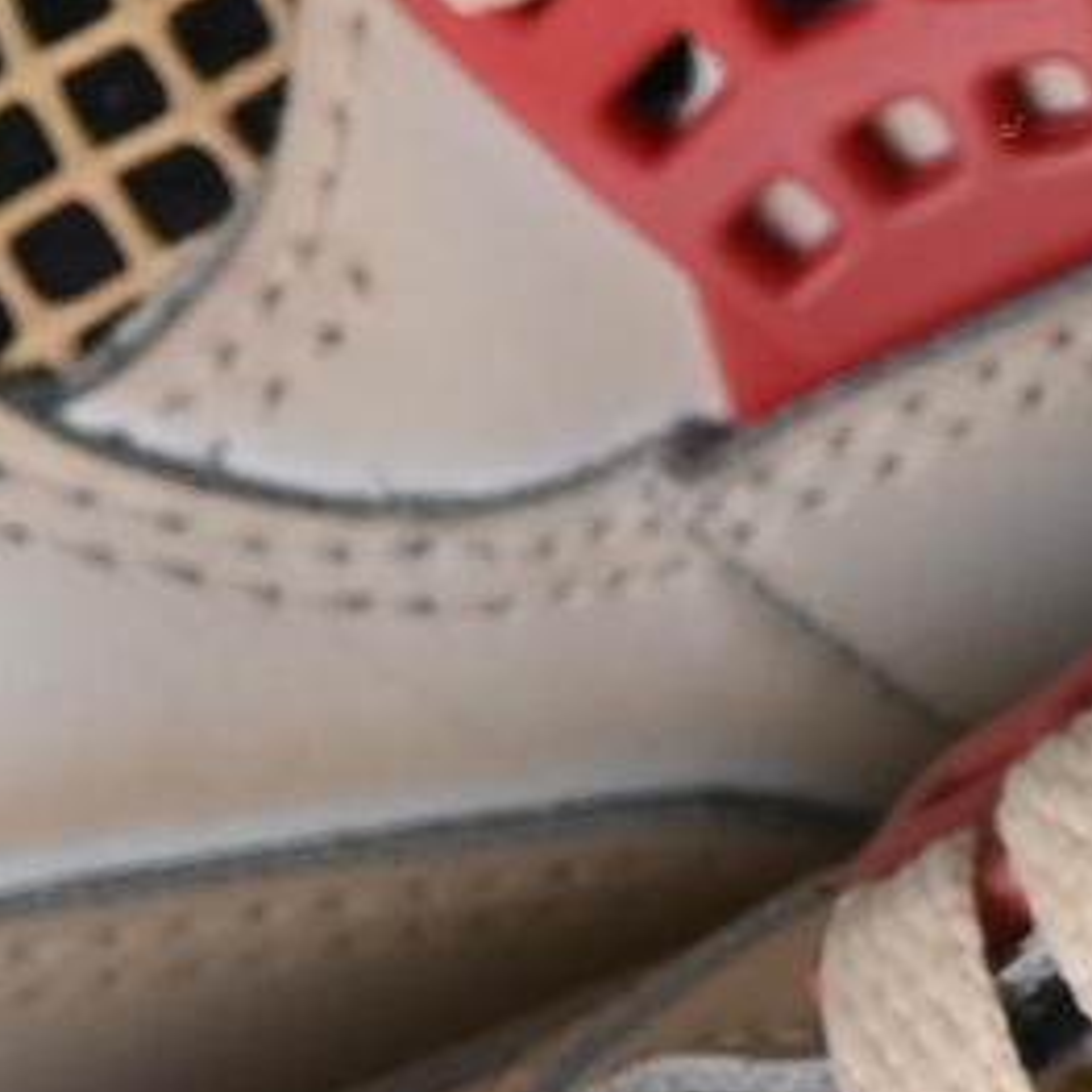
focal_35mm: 675
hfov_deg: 2.6
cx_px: 2520
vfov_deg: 2.6
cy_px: 361
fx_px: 24091
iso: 160
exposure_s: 1/80
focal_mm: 50
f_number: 7.1
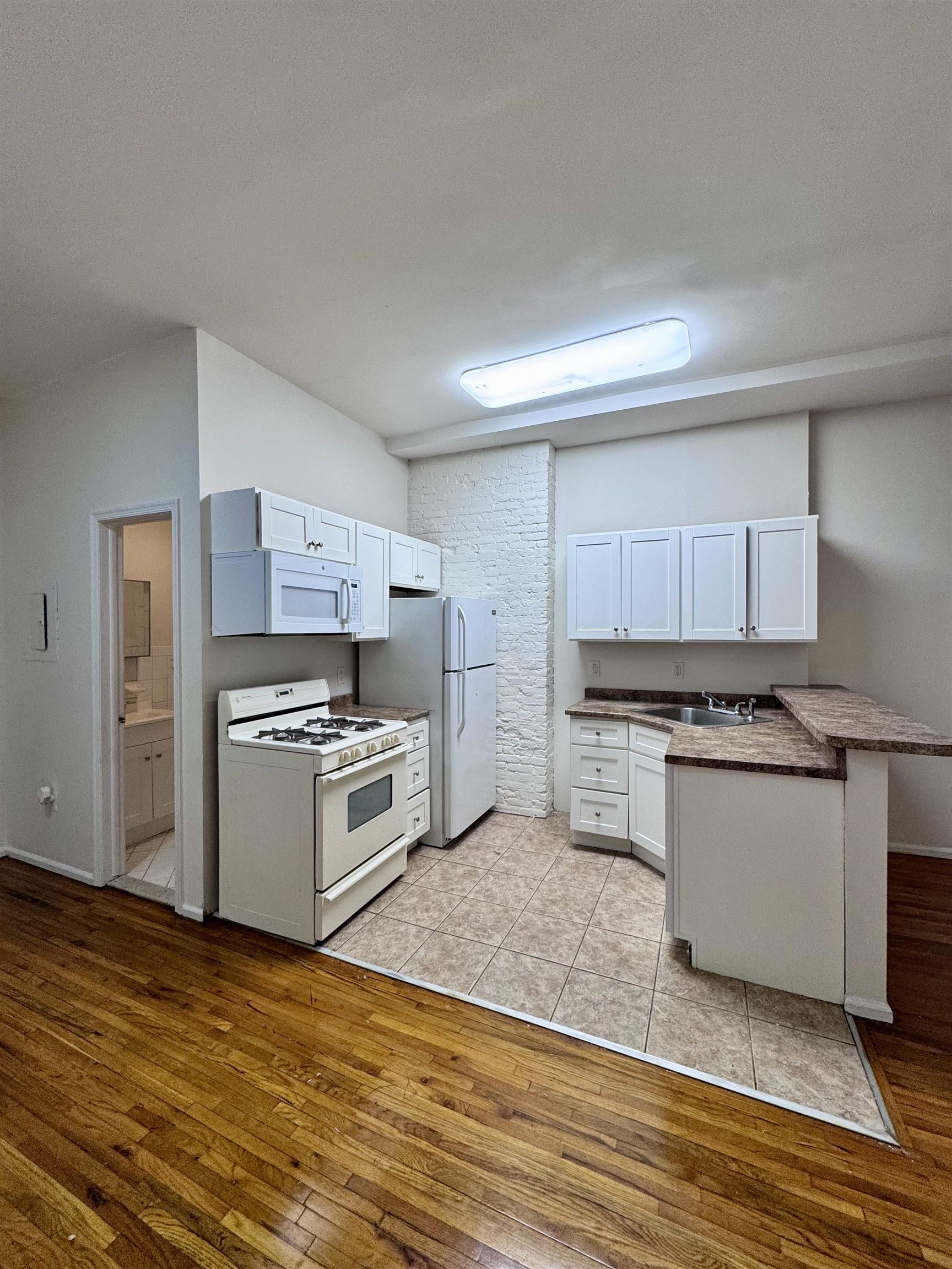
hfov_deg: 85.7
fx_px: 513
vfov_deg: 102.1
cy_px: 634
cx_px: 476
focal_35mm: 14
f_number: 2.2
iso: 100
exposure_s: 1/120
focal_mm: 2.22
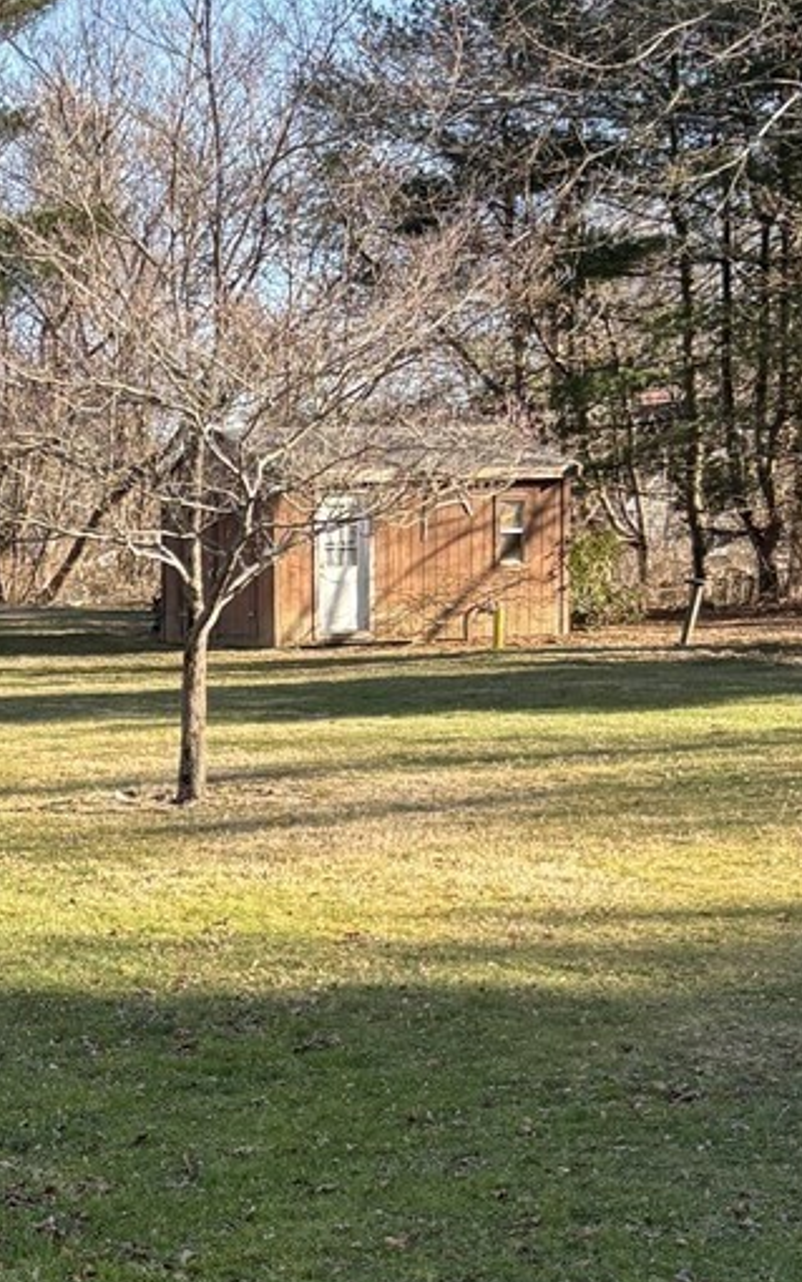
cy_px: 1028
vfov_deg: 24.5
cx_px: 25
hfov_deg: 15.5
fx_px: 2901
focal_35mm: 83
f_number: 1.6
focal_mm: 5.96
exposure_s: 1/764
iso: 50
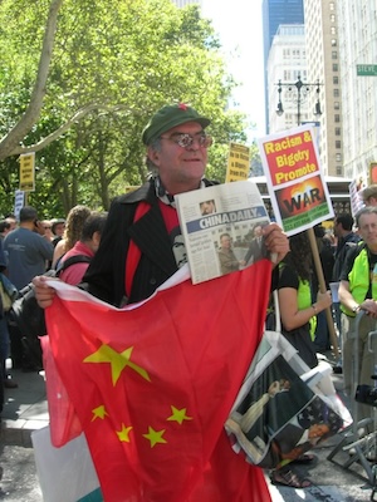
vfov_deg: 49.0
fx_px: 552
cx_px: 188
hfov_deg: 37.7
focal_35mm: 38
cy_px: 251
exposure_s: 1/76
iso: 64
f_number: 4.8
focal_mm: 7.8
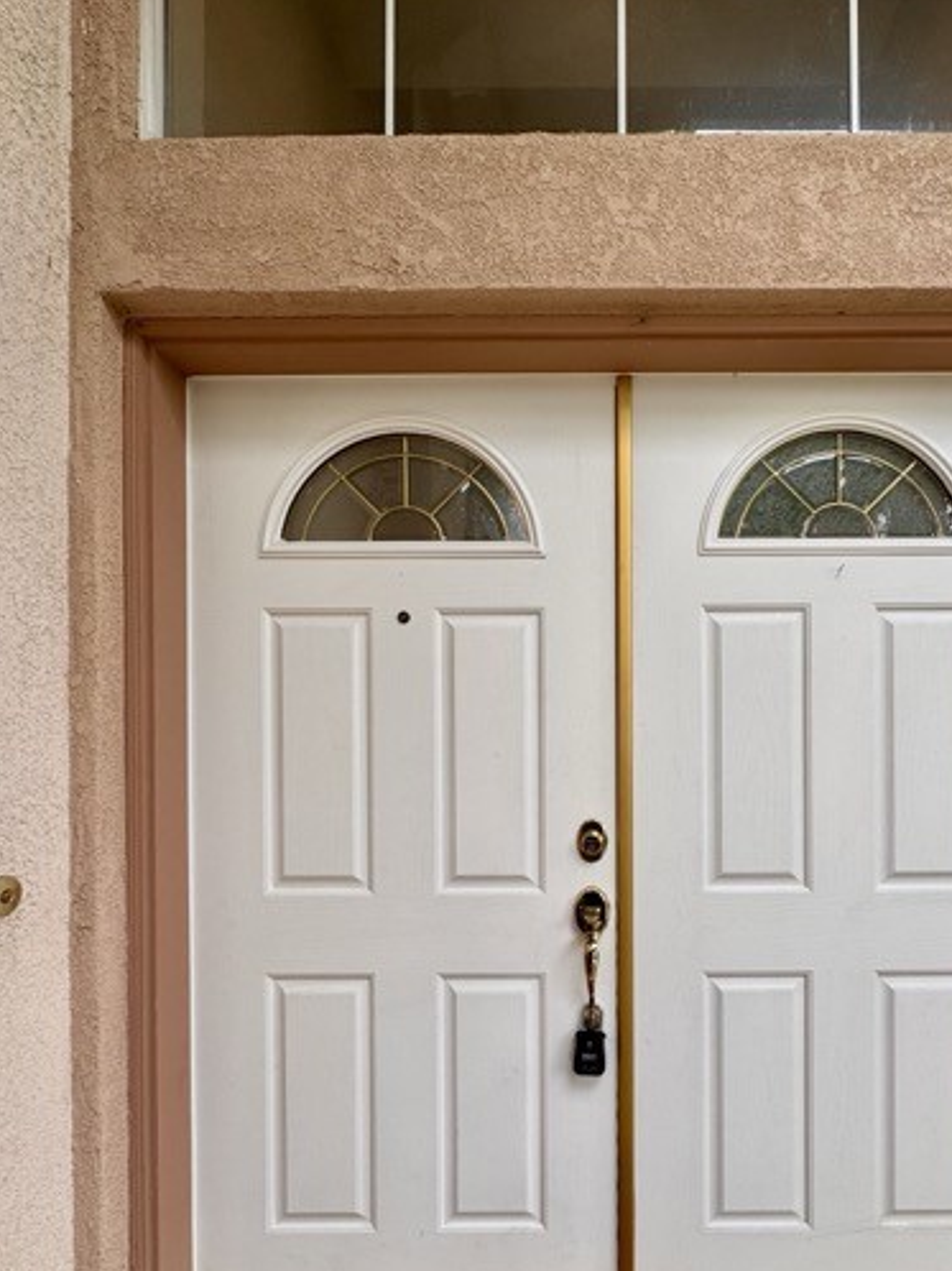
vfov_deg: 86.9
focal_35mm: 18
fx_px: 661
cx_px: 610
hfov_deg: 70.1
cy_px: 750
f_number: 2.2
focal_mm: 2.22
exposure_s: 1/189
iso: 40
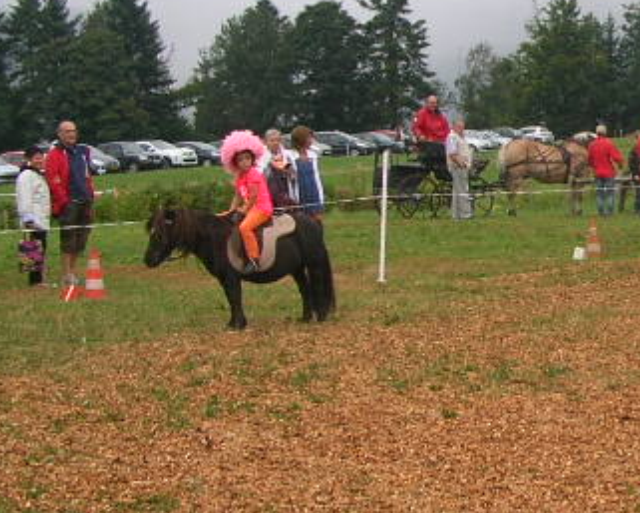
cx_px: 883
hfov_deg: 16.4
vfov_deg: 14.1
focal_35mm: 109
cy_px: 242
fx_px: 2065
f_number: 2.8
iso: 50
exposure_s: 1/97.8
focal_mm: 5.8
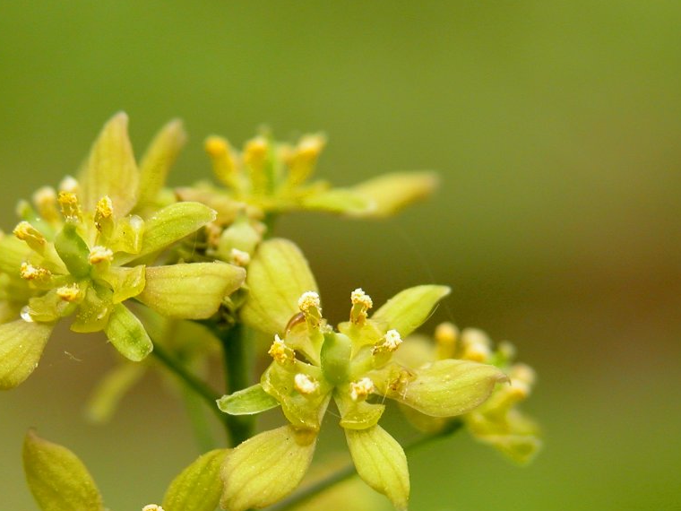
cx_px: 277
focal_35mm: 271
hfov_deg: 7.3
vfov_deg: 5.5
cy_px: 423
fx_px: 5331
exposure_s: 1/152
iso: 100
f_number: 3.9
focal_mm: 41.1
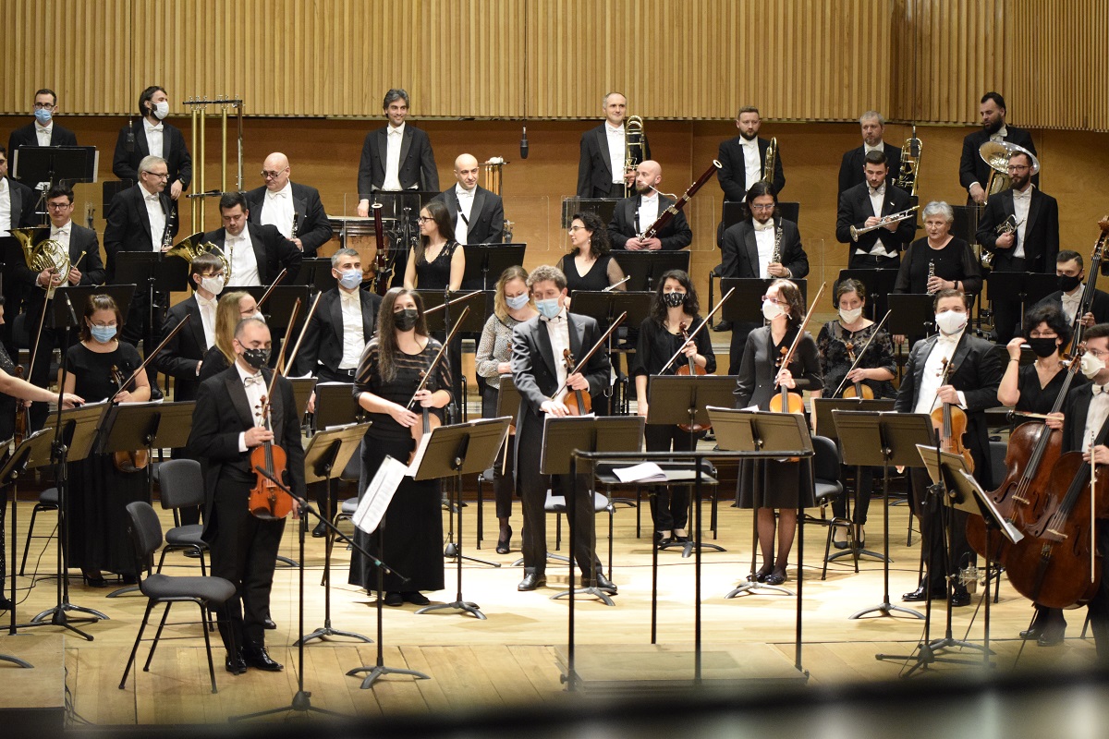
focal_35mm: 105
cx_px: 554
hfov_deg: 19.5
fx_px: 3234
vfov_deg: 13.0
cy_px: 370
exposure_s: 1/320
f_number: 2.8
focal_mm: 70
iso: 3200
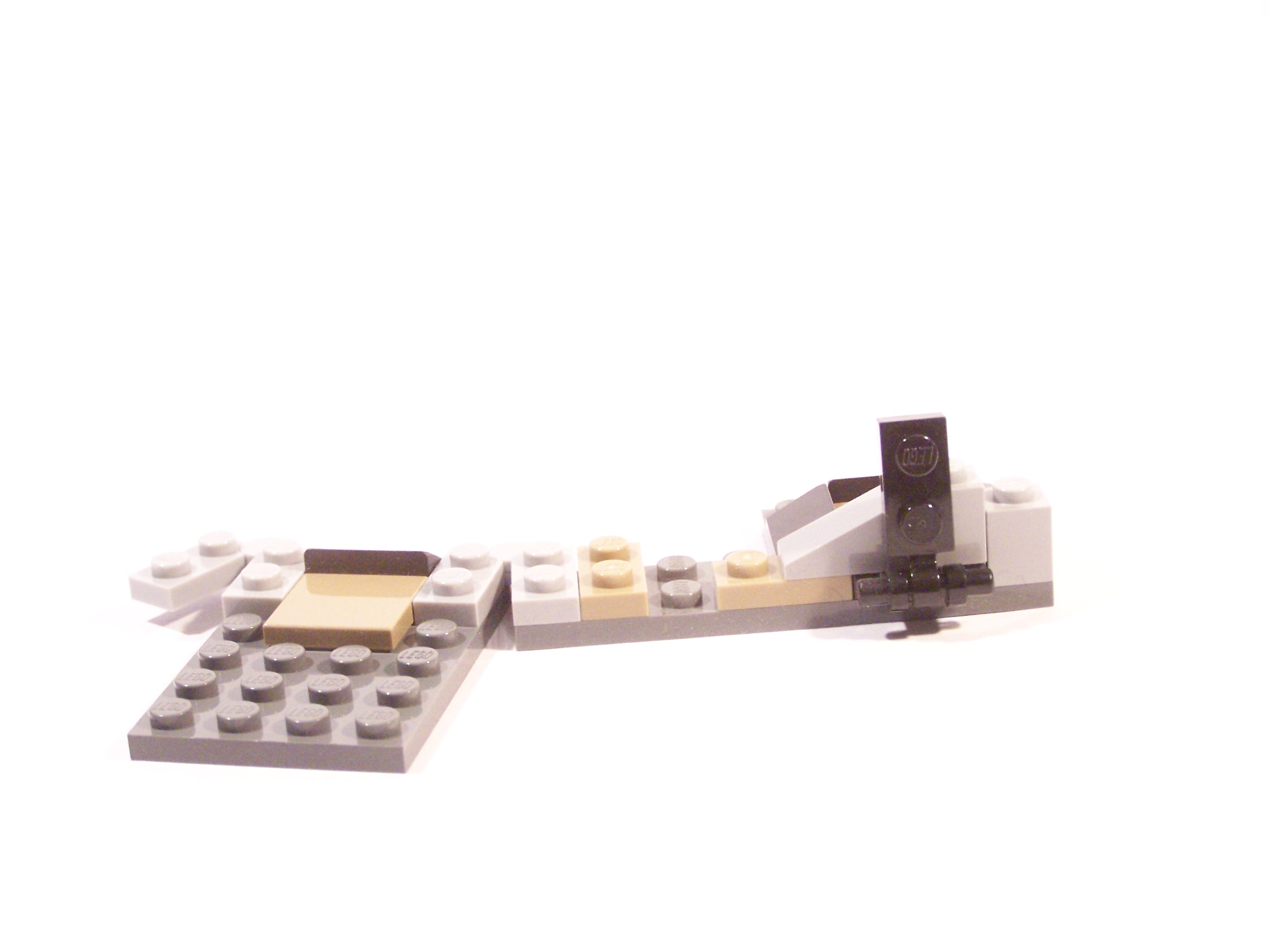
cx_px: 635
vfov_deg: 21.3
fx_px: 2531
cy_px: 476
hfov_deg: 28.2
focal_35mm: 69
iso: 400
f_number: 3.2
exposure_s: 1/30
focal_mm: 11.5
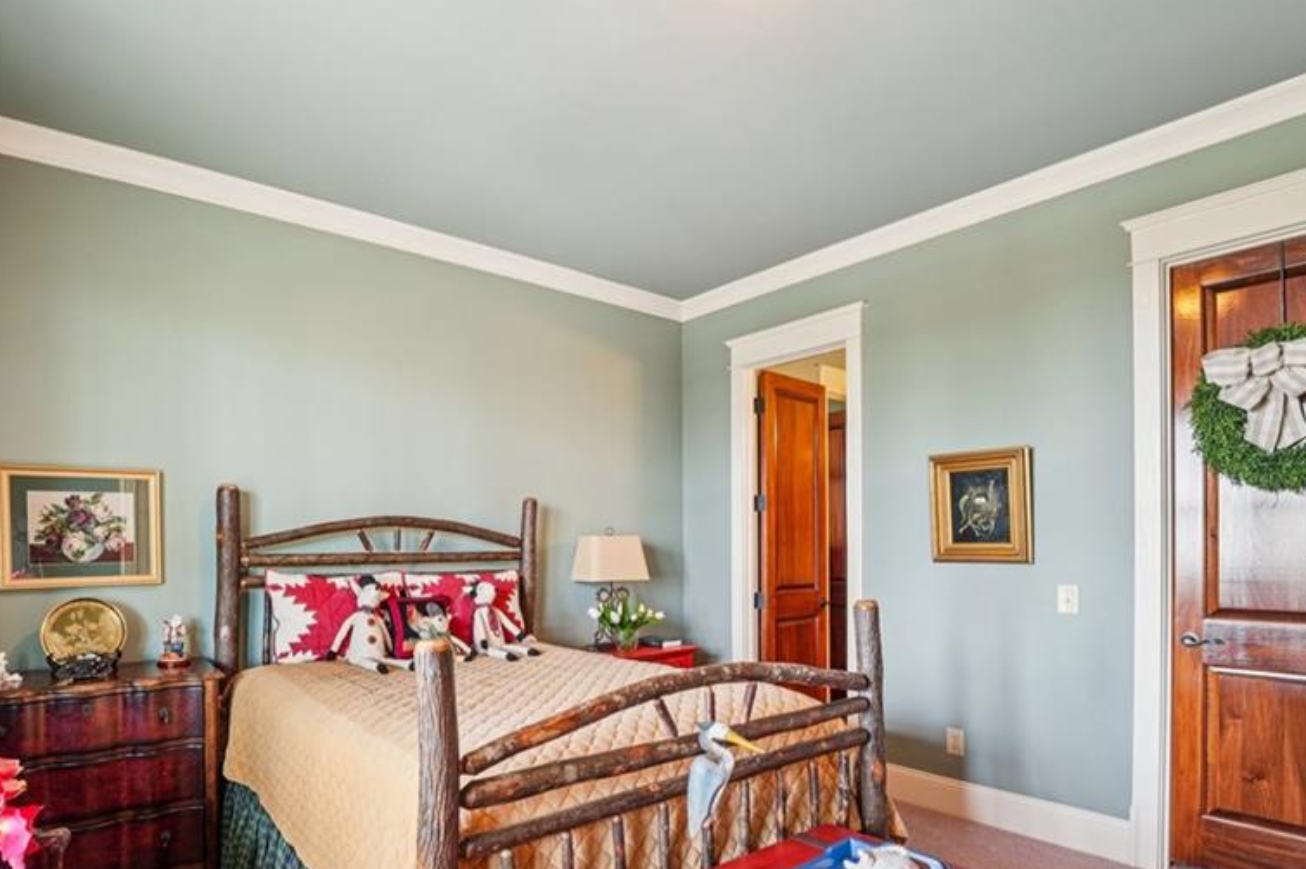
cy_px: 550
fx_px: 689
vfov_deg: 63.4
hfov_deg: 86.6
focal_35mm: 19
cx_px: 583
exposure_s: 1/3.33
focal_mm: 14
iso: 320
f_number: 8
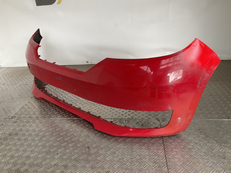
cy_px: 86
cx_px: 116
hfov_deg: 61.7
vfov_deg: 48.2
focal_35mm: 29
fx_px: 194
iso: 25
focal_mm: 3
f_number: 1.8
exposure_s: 1/100
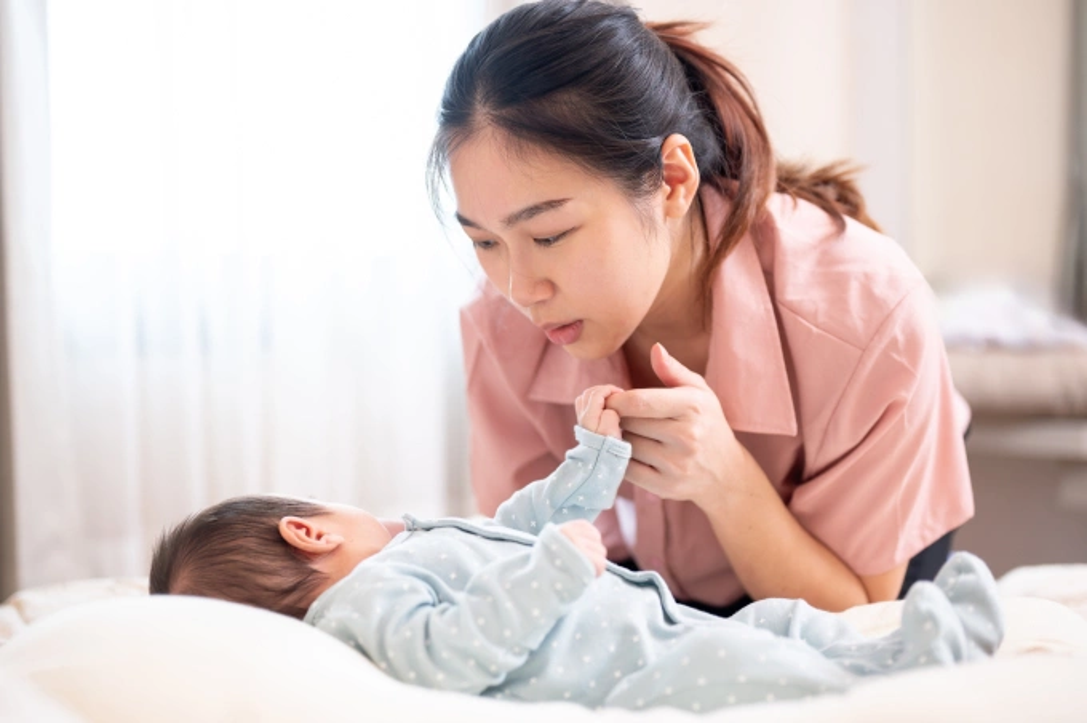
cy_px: 362
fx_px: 1508
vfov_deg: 26.9
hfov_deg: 39.6
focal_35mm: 50
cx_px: 544
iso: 320
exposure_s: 1/320
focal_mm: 50
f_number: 2.2
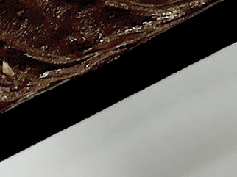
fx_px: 1430
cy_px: -331
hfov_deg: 9.5
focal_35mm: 209
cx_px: 98
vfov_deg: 6.5
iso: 100
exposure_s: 1/17
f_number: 1.8
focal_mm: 3.99
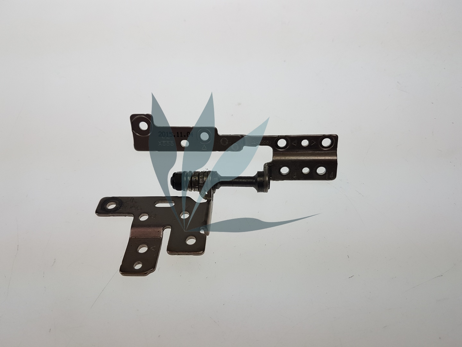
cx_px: 231
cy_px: 174
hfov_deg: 67.3
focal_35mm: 26
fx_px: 347
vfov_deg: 53.1
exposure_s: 1/355
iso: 40
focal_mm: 4.2
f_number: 1.7
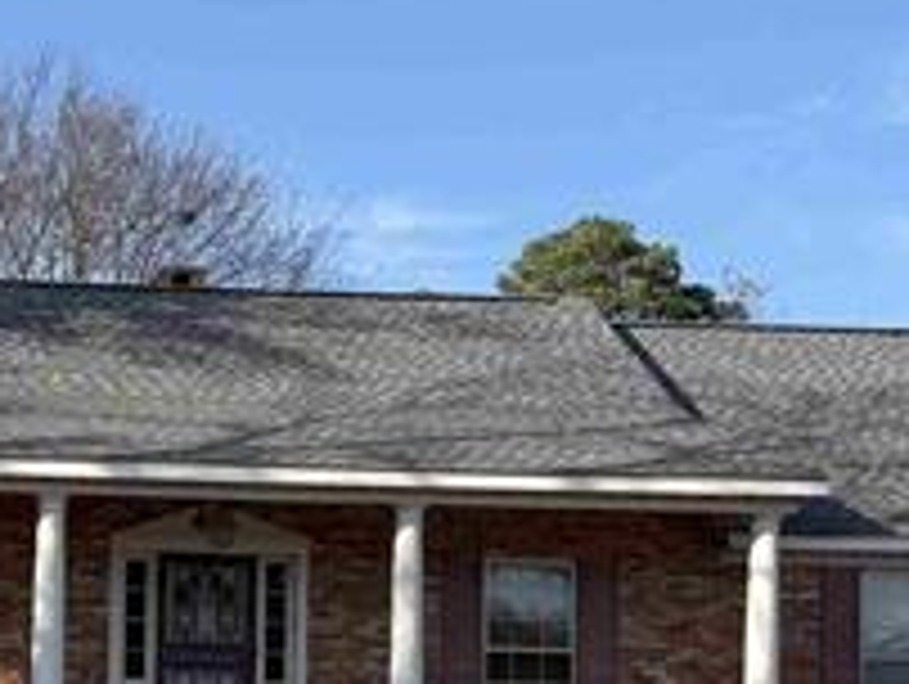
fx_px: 1998
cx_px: 90
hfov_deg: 24.9
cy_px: 652
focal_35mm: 76
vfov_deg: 19.0
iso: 80
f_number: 1.78
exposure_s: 1/2370
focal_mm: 6.76
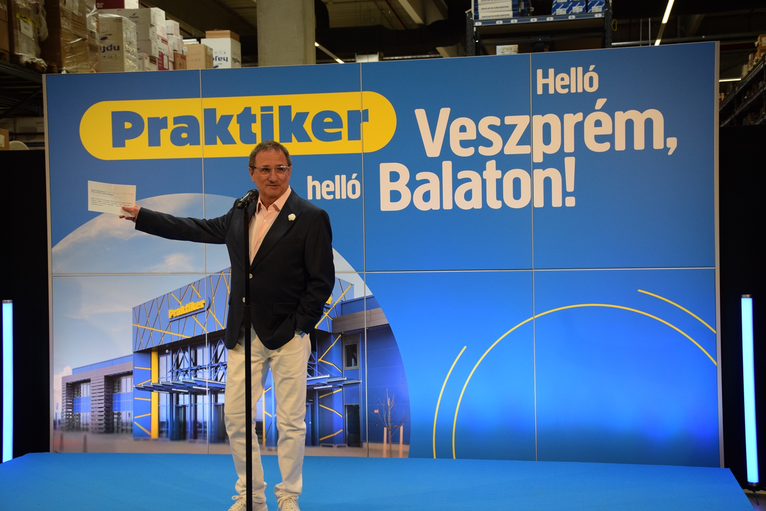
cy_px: 256
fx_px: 1085
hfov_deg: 38.9
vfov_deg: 26.5
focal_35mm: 51
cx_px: 383
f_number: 5.6
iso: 1000
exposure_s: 1/320
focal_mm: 34
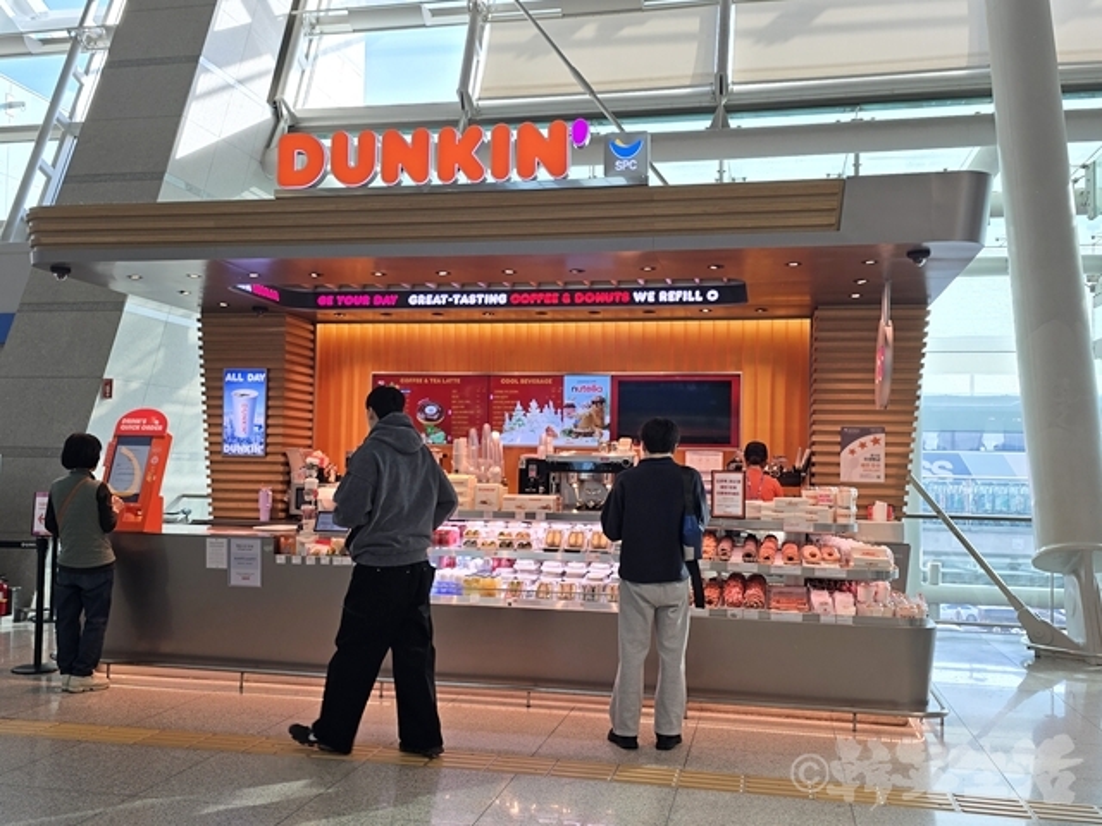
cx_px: 551
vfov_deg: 58.9
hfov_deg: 73.9
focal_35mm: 23
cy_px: 413
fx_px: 732
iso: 50
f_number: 1.7
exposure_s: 1/180
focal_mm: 6.3
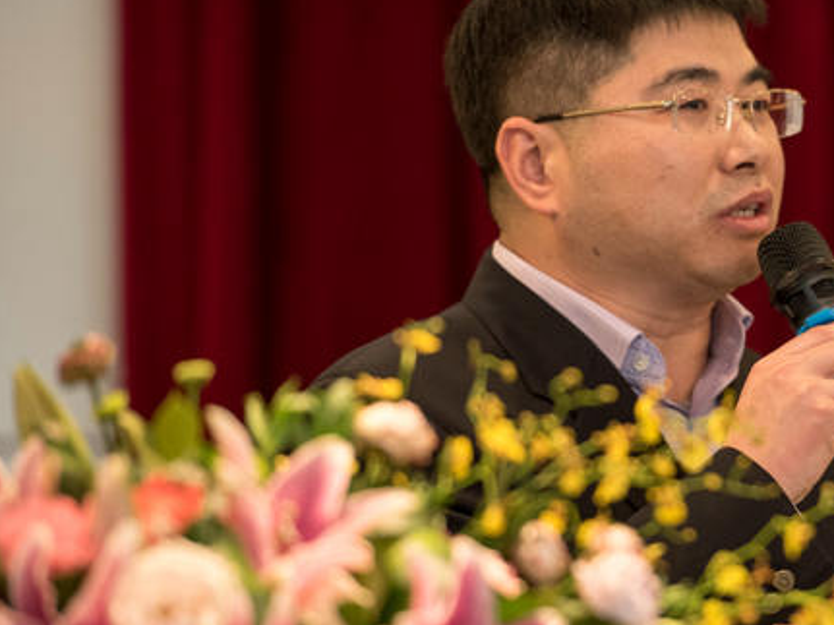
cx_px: 724
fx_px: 8599
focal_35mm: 357
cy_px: 339
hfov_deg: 5.5
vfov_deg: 4.2
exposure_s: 1/80
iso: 1000
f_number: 2.8
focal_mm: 200
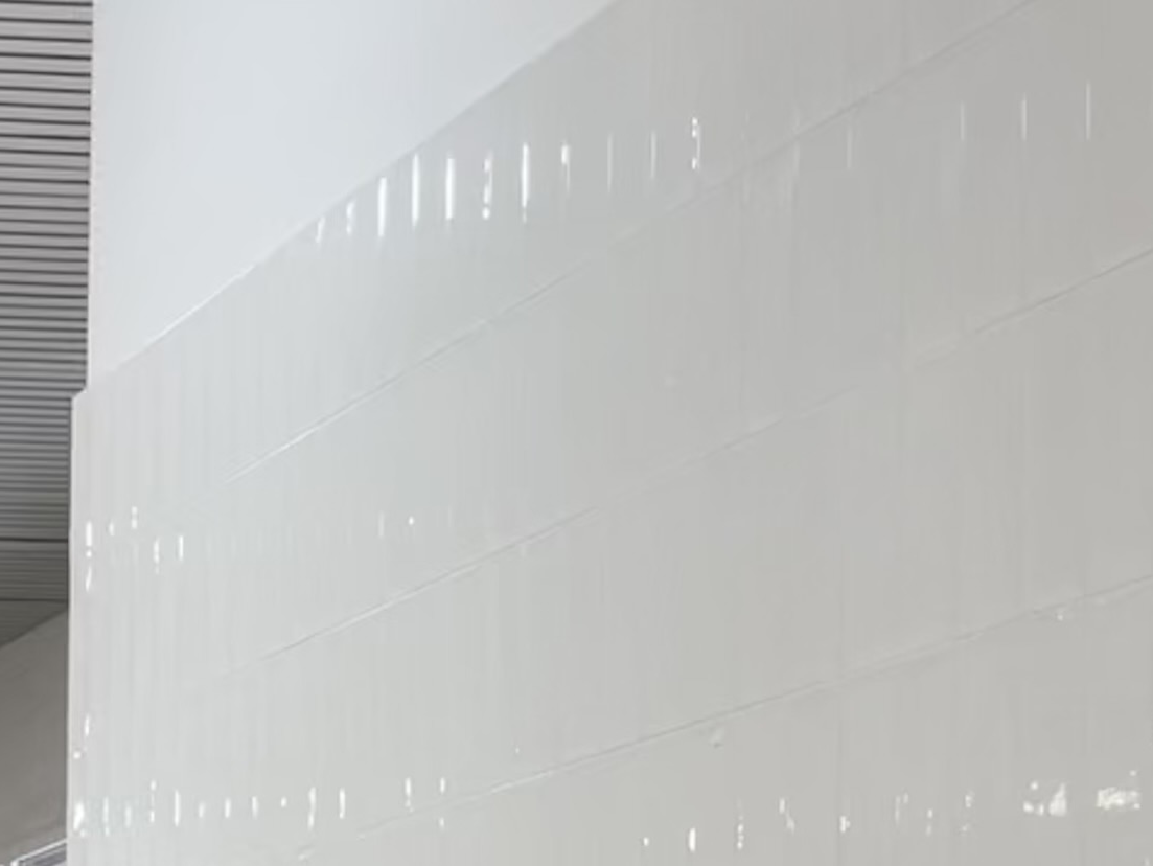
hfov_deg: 17.4
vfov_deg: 14.4
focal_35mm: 95
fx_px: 3165
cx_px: -823
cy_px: 1339
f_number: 1.6
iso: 160
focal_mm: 5.1
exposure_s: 1/50
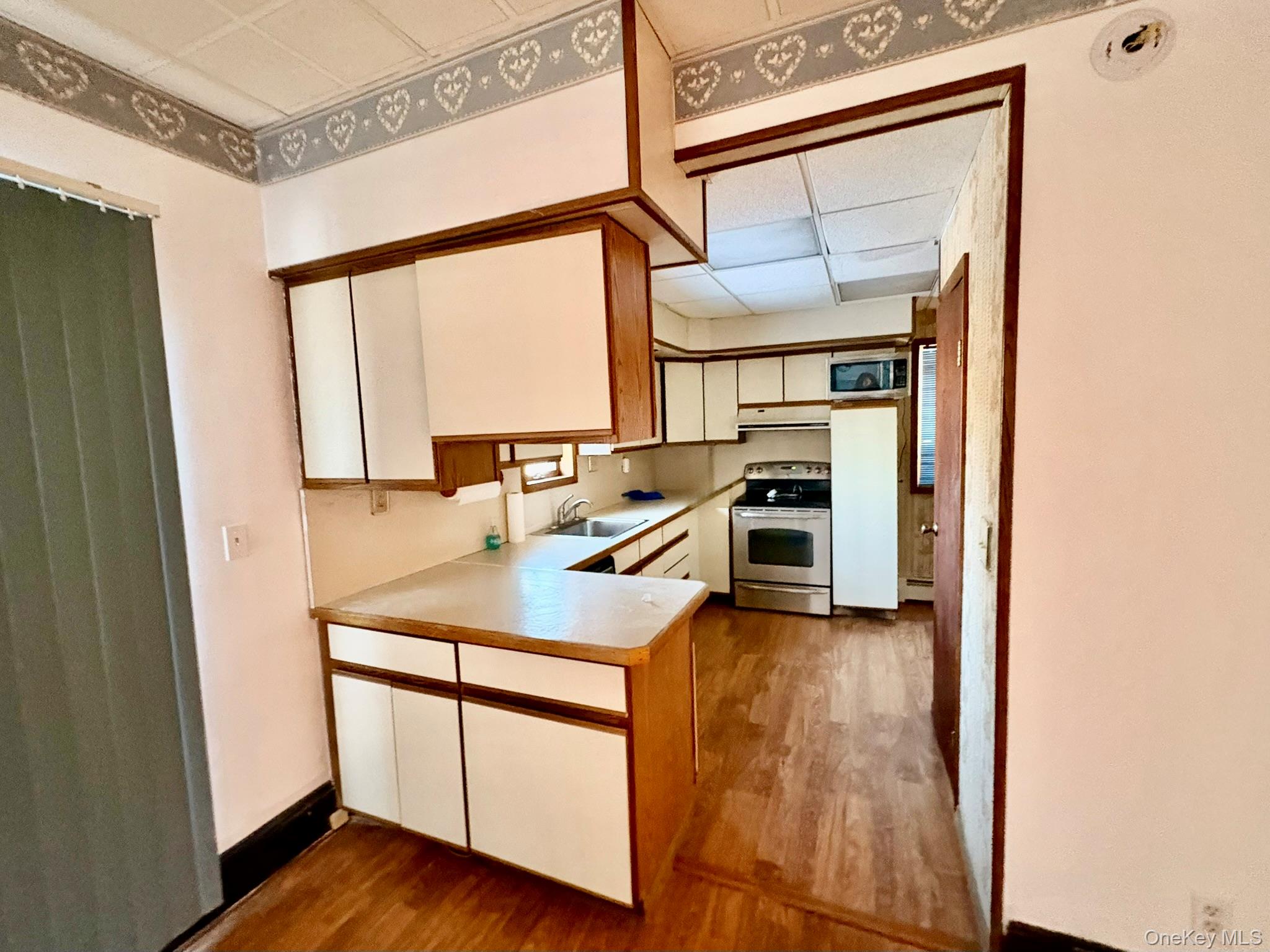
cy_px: 476
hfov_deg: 102.1
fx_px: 514
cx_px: 635
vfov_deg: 85.7
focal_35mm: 14
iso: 1000
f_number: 2.2
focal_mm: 2.22
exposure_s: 1/42
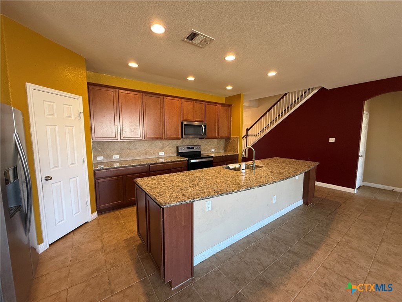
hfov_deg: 102.1
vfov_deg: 85.7
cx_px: 201
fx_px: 163
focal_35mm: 14
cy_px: 151
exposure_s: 1/60
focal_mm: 2.22
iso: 250
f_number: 2.2
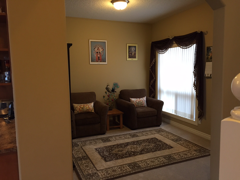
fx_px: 201
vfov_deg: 48.2
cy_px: 90
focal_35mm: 29
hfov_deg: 61.7
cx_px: 120
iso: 125
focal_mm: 4.15
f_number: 2.2
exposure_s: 1/30
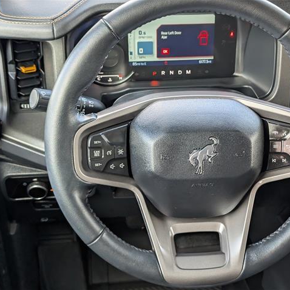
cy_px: 145
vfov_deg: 29.6
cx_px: 177
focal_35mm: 58
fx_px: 550
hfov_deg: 29.5
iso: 474
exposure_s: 1/588
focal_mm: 6.9
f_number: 1.68
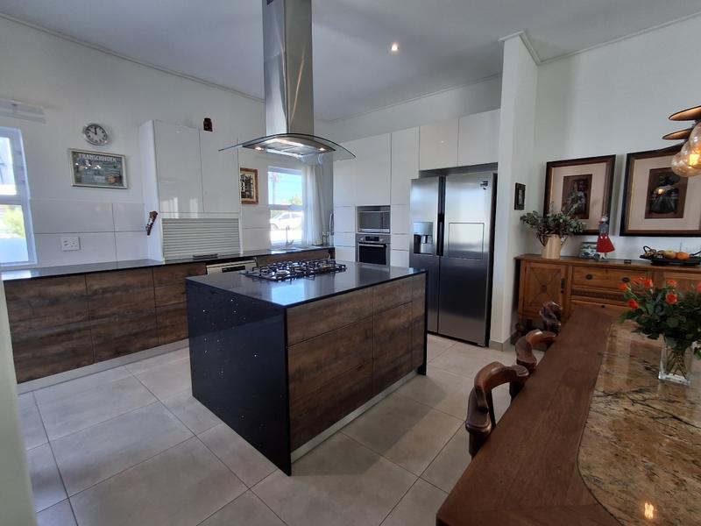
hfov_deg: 94.5
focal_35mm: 16
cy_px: 263
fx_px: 324
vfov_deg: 78.1
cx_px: 350
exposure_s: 1/100
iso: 40
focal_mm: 1.64
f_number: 2.2
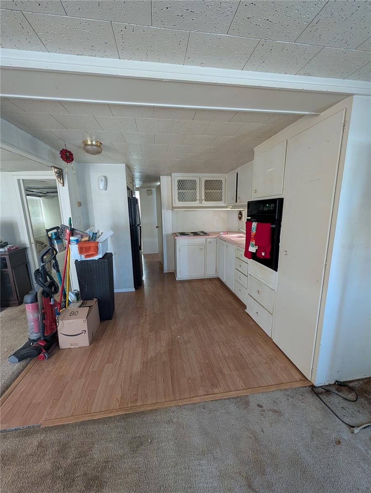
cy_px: 246
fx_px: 171
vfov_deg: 110.5
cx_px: 186
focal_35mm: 12
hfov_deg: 94.6
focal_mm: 2.02
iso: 249
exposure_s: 1/23.8
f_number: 1.7
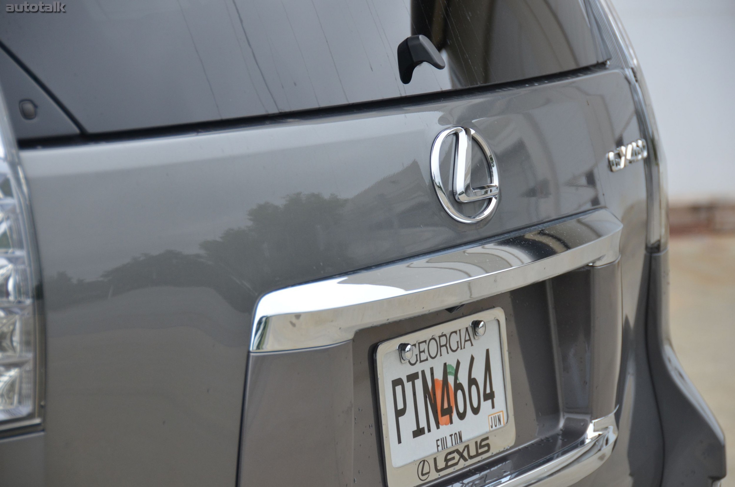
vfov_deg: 9.6
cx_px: 368
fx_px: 2903
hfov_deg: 14.4
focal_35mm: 142
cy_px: 244
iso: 500
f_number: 5.3
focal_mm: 95
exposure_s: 1/1000
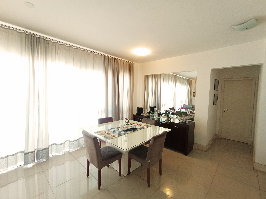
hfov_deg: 94.5
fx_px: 123
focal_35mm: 16
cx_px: 133
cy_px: 100
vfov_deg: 78.1
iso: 163
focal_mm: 1.65
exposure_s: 1/40
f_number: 2.2
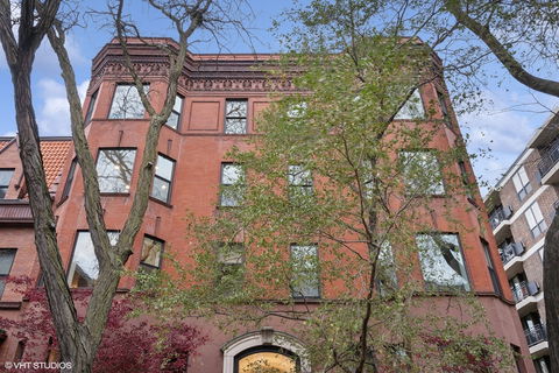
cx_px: 280
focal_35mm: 26
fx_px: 396
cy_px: 186
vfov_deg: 50.4
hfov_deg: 70.4
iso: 200
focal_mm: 25.5
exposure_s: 1/6
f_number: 9.5
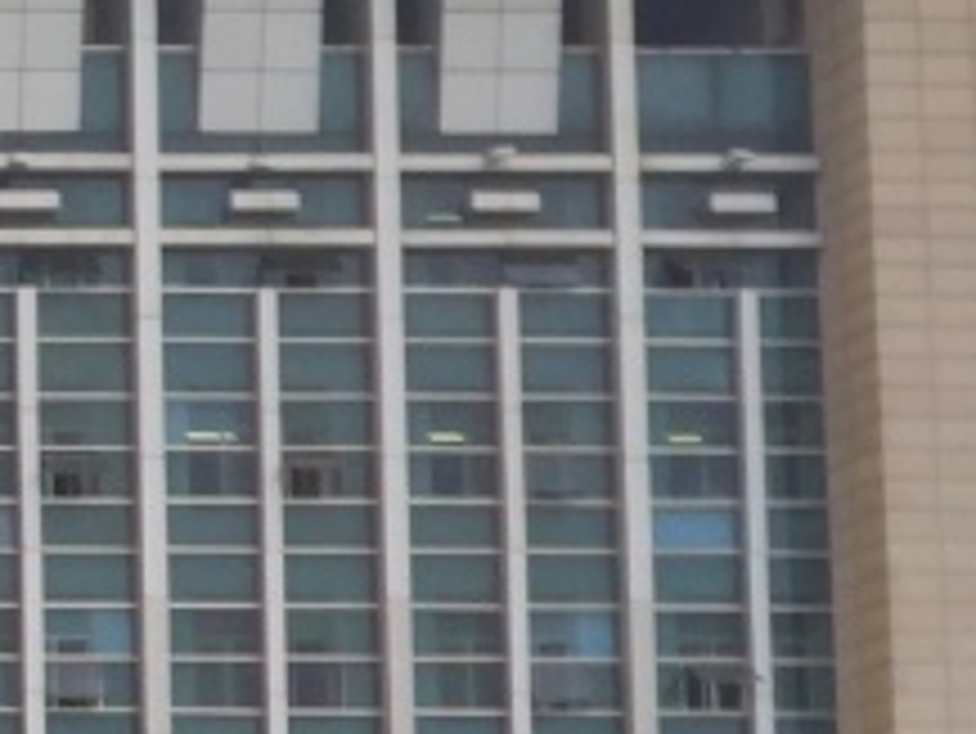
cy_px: 1243
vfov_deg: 8.7
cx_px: -1655
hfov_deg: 9.9
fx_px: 4683
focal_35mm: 166
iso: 100
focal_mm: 4.12
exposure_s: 1/182
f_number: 2
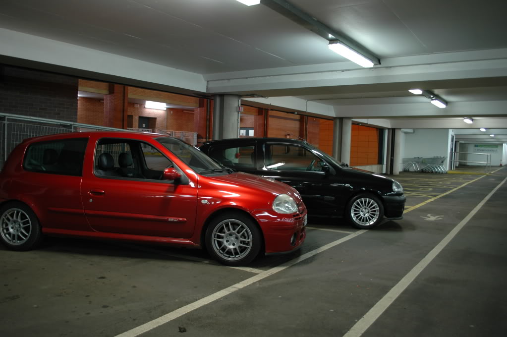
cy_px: 168
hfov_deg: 62.0
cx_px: 254
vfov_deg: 43.5
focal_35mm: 30
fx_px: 422
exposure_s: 1/8
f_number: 3.8
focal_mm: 20
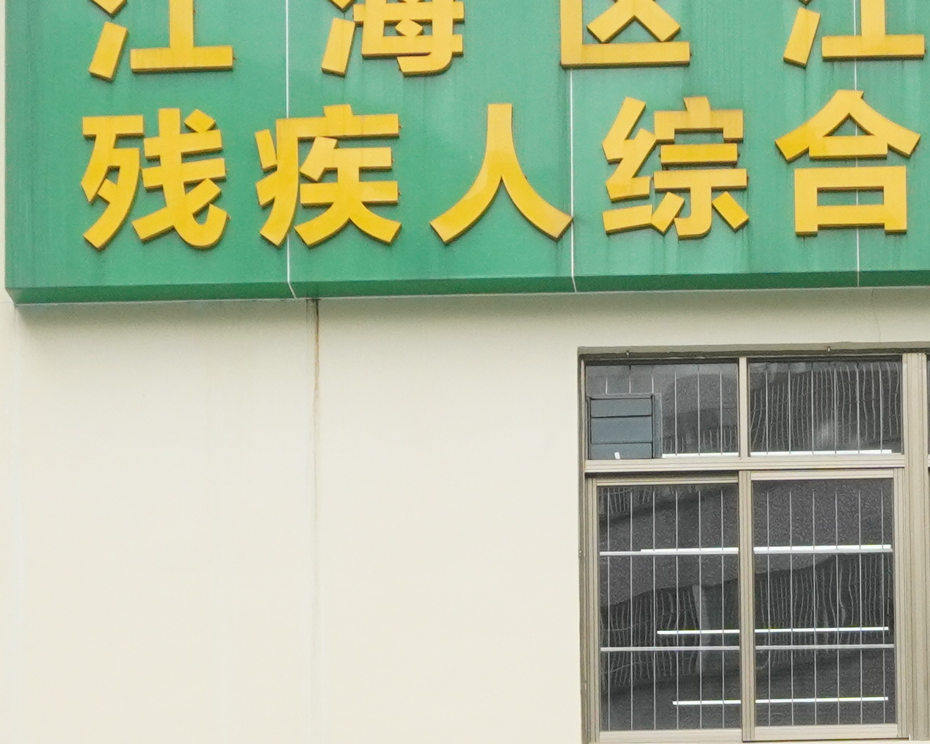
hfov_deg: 12.0
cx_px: 741
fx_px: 4405
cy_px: 1230
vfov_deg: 9.3
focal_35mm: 160
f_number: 5.6
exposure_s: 1/800
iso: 1000
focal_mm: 24
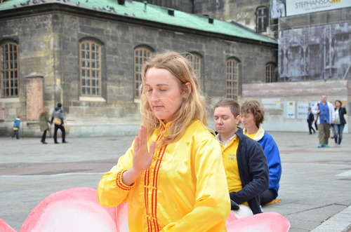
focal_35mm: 68
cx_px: 176
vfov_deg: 20.1
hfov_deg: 29.9
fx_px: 657
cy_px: 116
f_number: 5.6
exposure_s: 1/125
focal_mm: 45
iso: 200
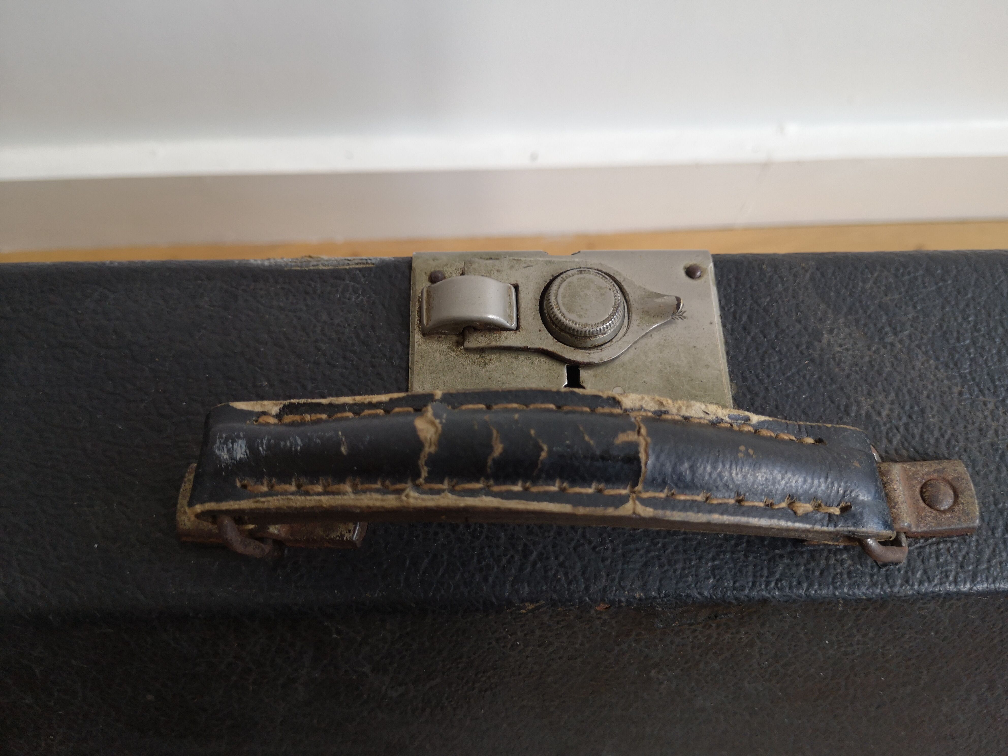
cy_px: 378
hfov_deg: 65.3
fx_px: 786
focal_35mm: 27
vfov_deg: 51.4
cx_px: 504
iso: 100
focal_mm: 3.95
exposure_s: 1/100
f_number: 1.8
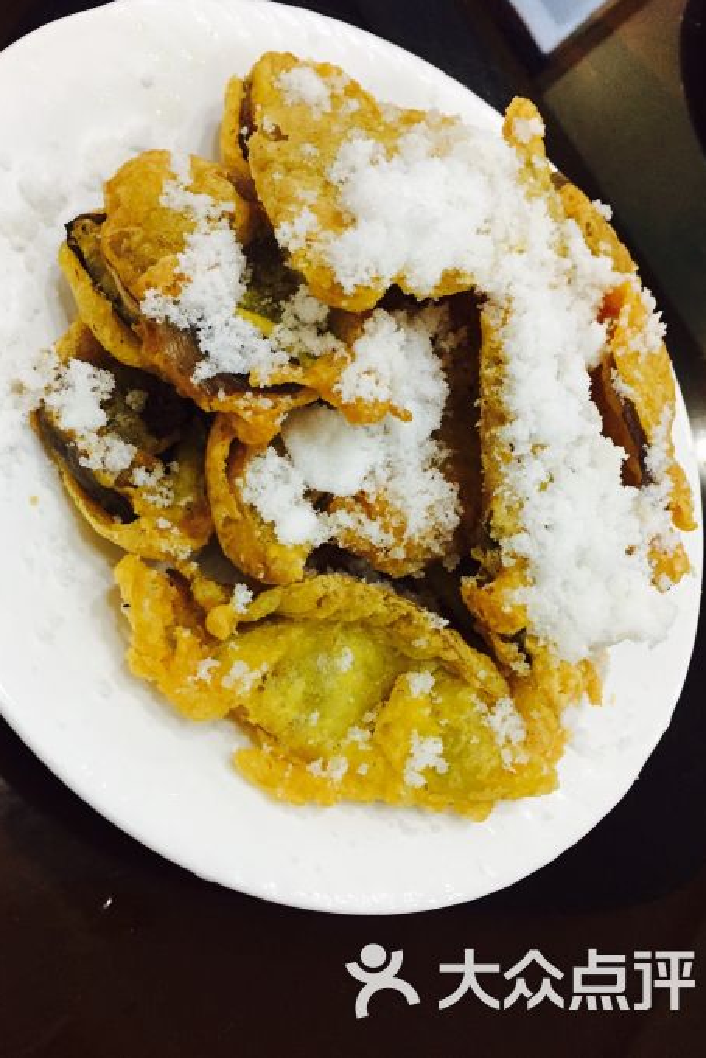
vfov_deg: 60.3
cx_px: 327
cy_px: 517
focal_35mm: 31
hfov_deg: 42.3
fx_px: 912
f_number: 2.2
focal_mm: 4.15
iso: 200
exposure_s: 1/33
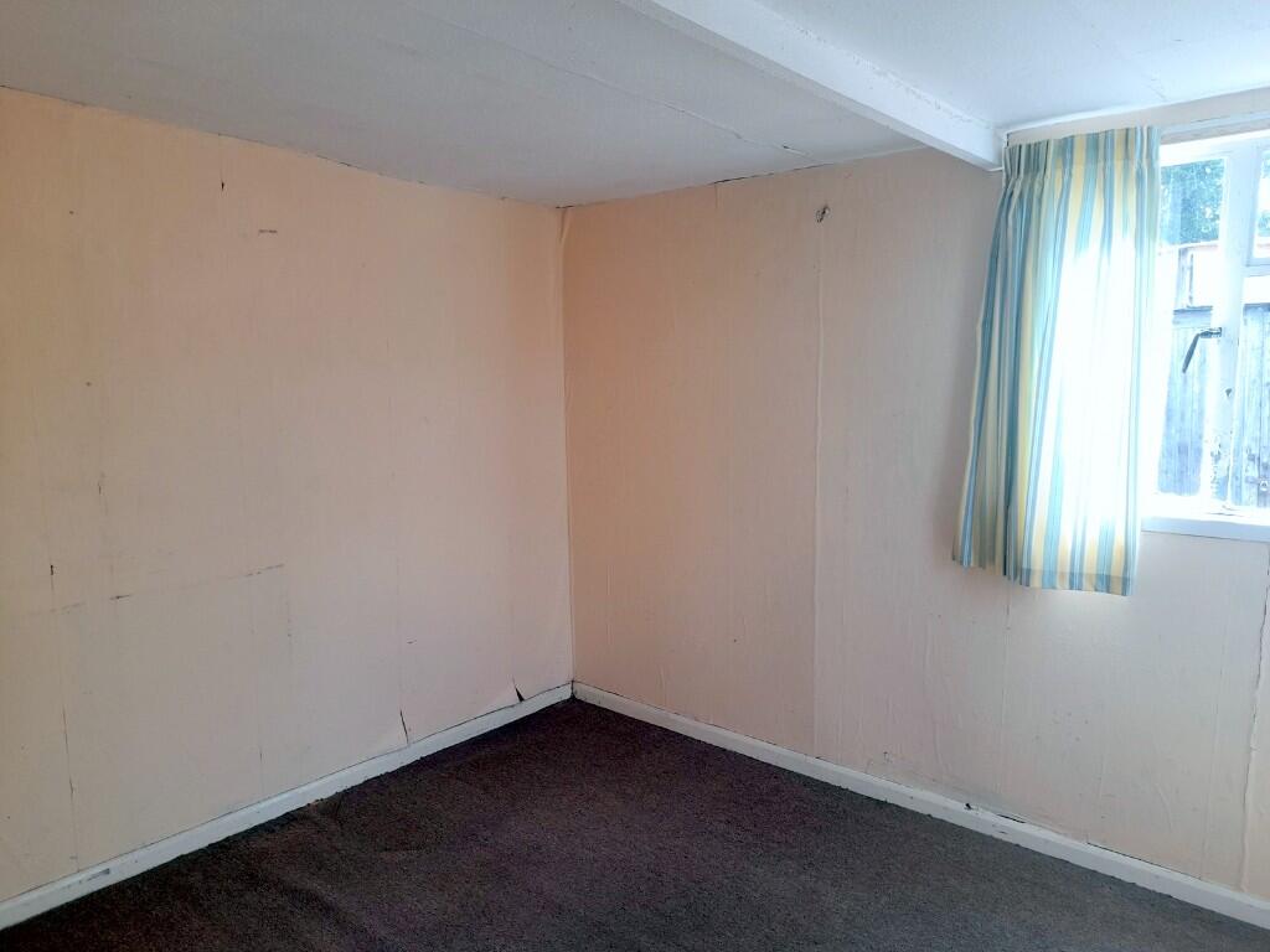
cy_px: 476
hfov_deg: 69.4
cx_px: 635
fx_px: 917
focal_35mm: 25
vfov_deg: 54.9
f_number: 2
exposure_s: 1/50
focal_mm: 4.6
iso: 25
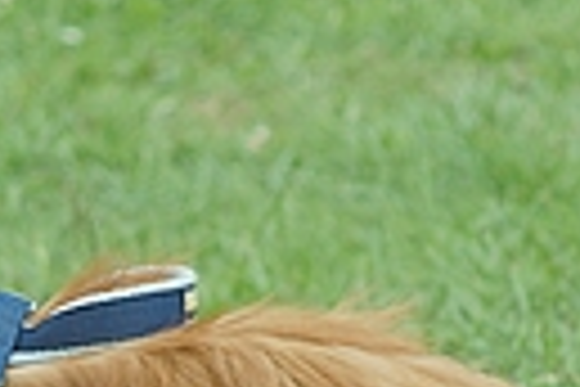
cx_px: -70
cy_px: 526
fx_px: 11386
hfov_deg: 2.9
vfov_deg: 1.9
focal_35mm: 707
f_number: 5.6
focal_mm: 135
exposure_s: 1/500
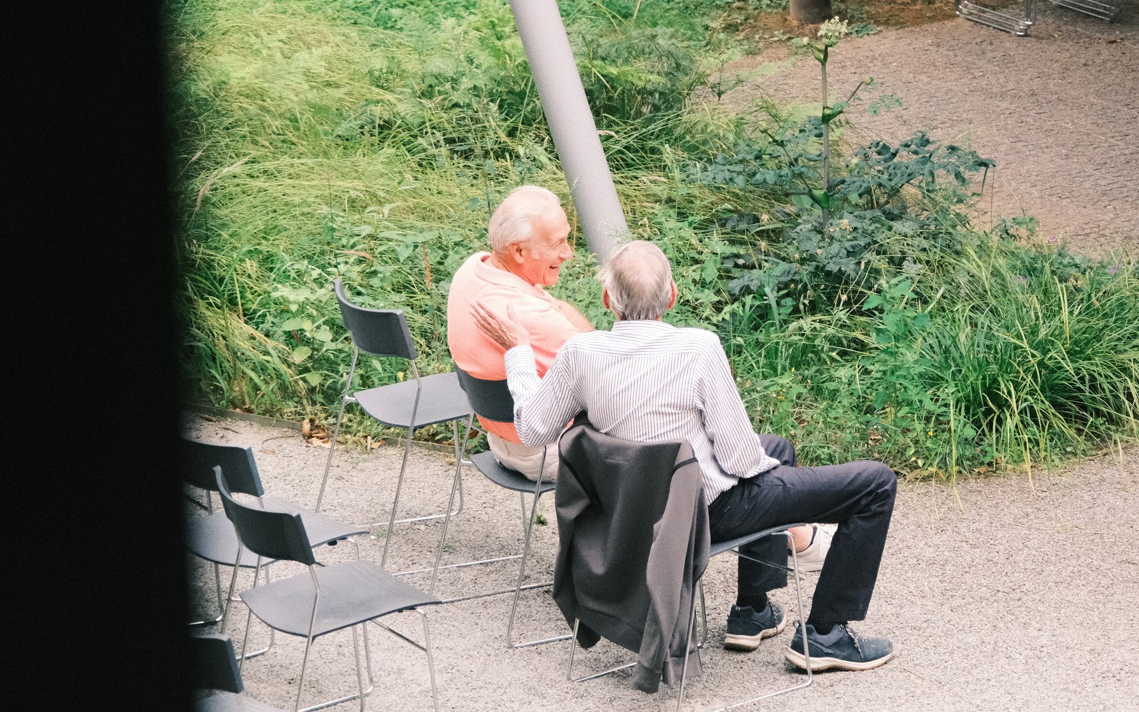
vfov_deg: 7.7
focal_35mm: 171
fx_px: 5309
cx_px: 722
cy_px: 226
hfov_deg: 12.2
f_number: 4
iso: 6400
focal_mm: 80
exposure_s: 1/2700
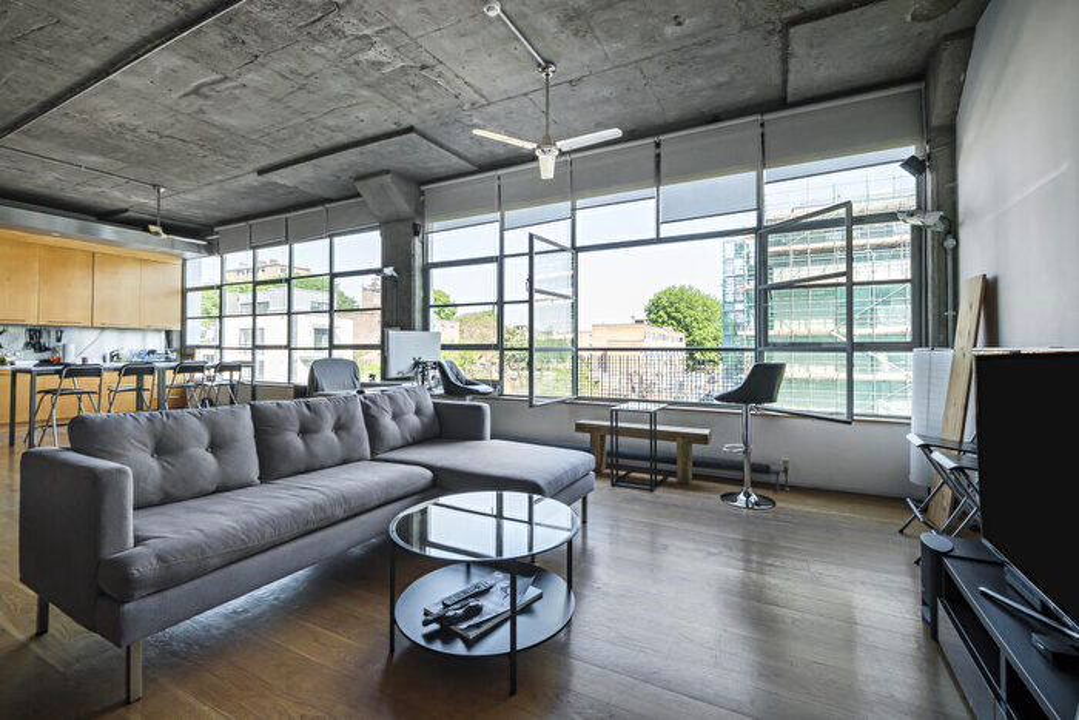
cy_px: 360
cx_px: 540
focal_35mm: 15
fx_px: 450
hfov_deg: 100.4
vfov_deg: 77.4
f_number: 5
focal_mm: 10.3
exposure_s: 1/160
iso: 640
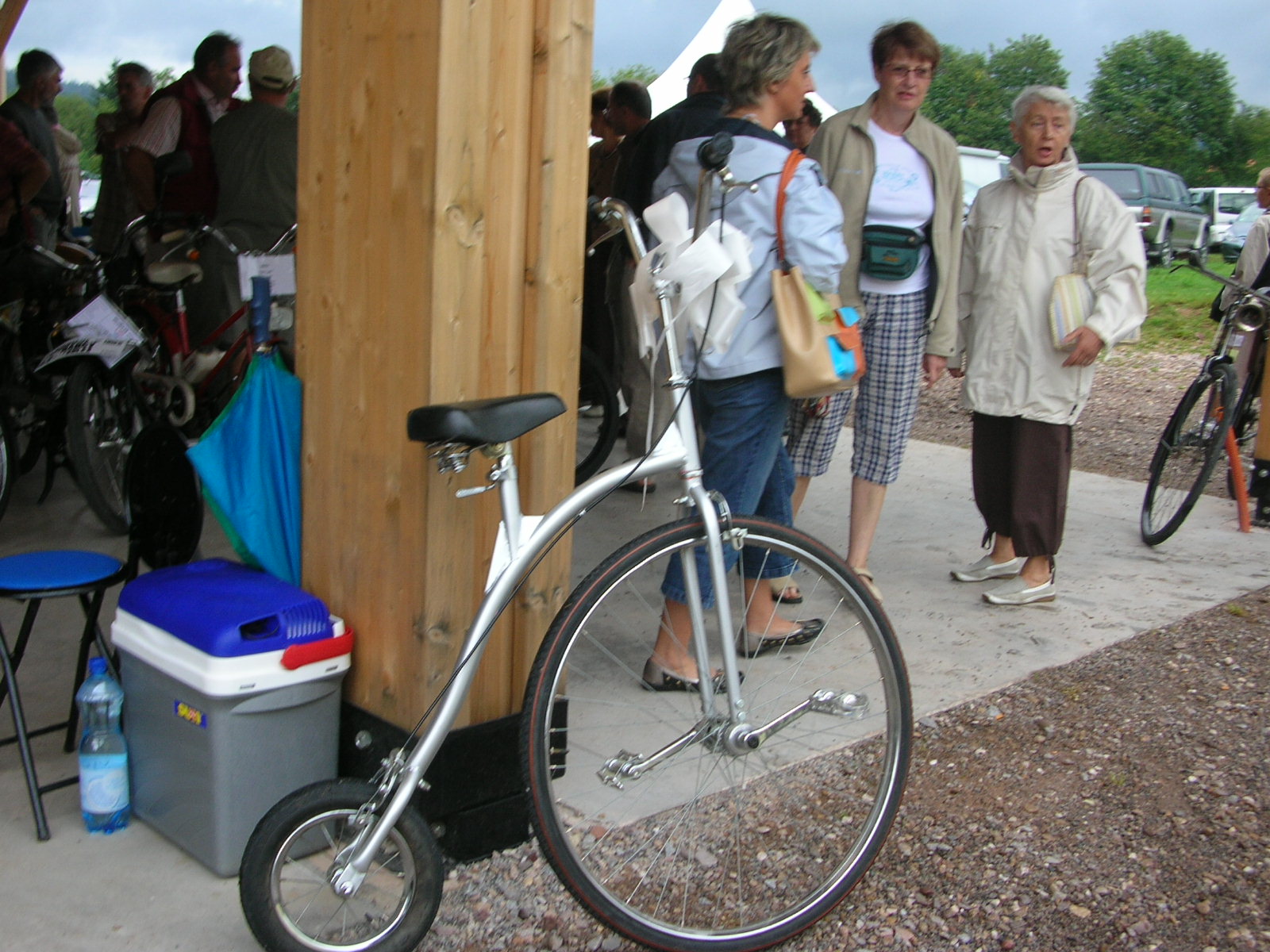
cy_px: 476
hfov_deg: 46.8
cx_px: 635
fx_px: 1468
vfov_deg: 36.0
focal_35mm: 40
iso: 50
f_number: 3
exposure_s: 1/58.4
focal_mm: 6.6
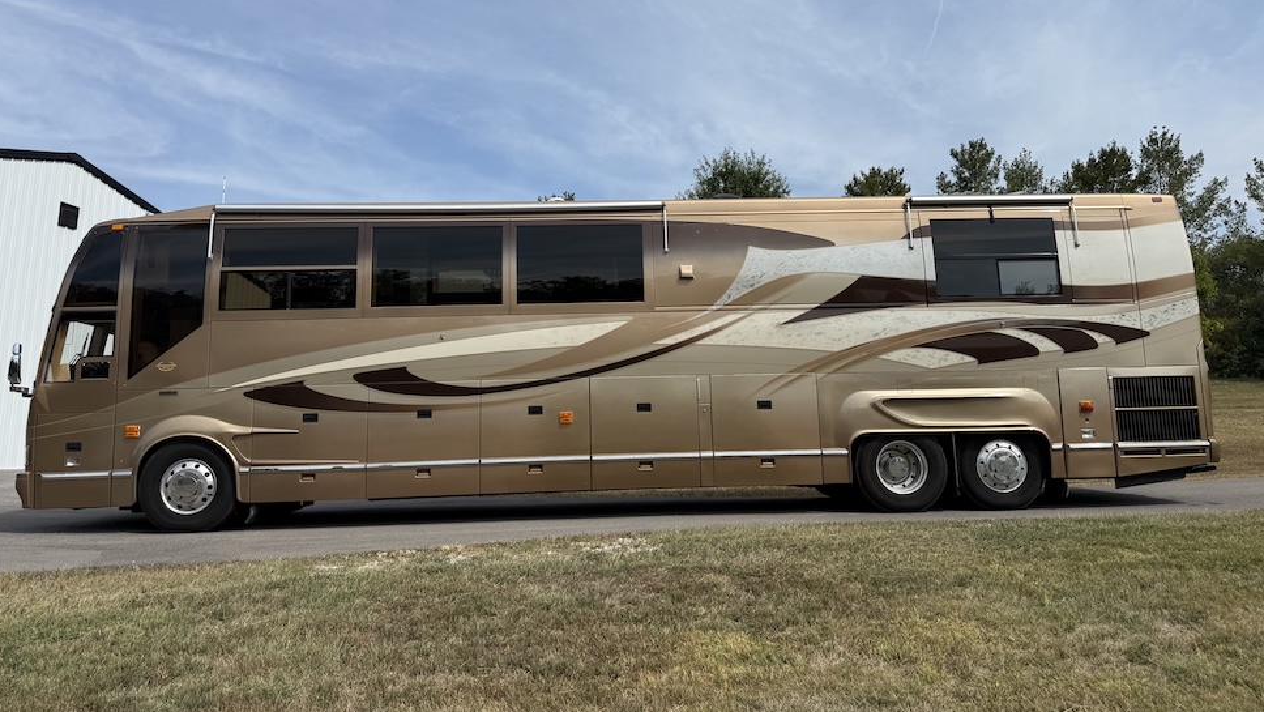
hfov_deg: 69.8
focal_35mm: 27
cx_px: 624
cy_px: 277
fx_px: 905
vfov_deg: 42.7
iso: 80
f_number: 1.78
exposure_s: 1/5319
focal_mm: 6.76
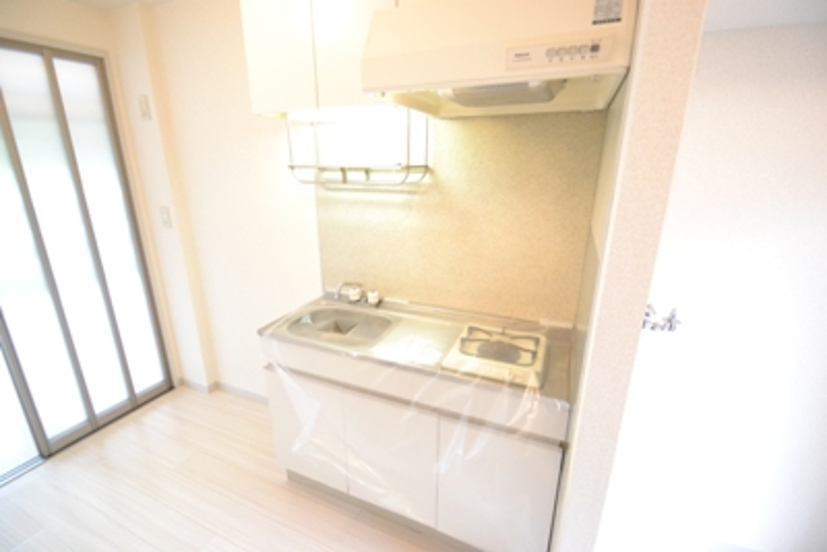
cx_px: 414
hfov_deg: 100.4
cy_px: 276
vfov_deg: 77.4
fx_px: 345
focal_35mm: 15
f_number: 4
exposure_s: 1/60
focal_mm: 10
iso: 1600
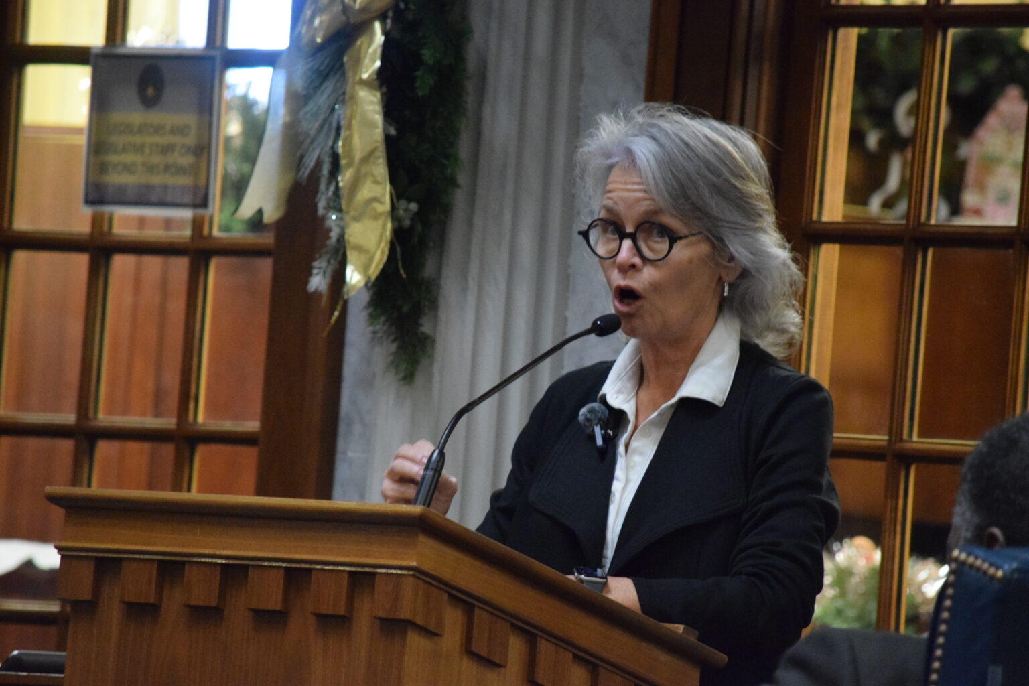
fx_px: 10289
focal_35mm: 360
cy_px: 343
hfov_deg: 5.7
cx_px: 514
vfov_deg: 3.8
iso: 6400
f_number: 5.3
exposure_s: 1/125
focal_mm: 240
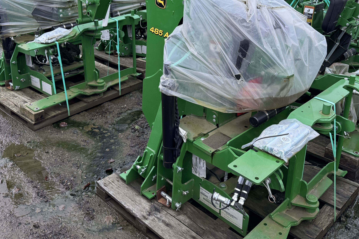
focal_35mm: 38
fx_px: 379
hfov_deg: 50.7
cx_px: 185
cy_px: 52
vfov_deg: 34.1
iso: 200
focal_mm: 6.76
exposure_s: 1/121
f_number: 1.78
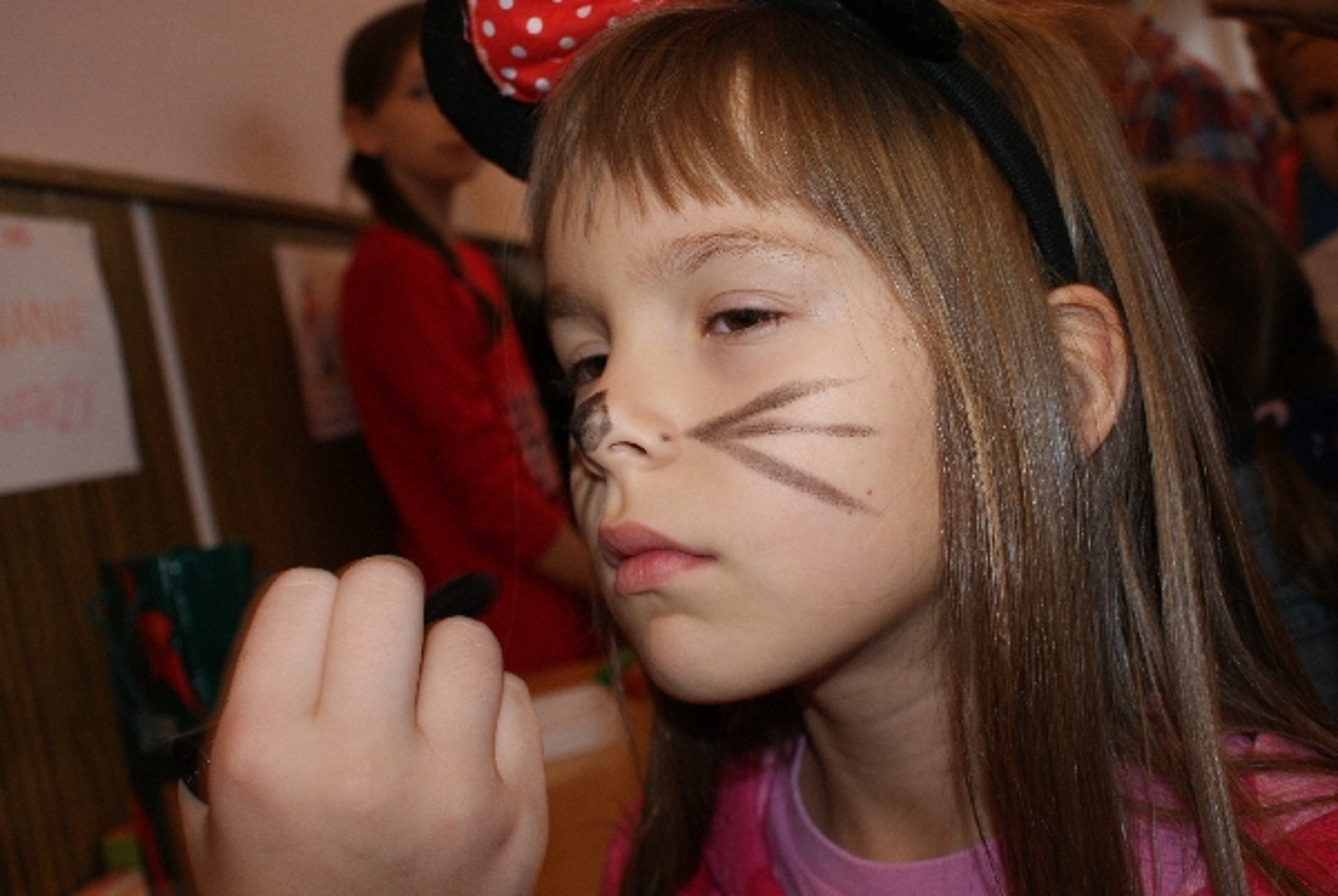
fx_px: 1452
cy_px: 448
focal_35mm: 39
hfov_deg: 49.5
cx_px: 669
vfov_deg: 34.3
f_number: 5.6
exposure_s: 1/60
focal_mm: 26
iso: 400
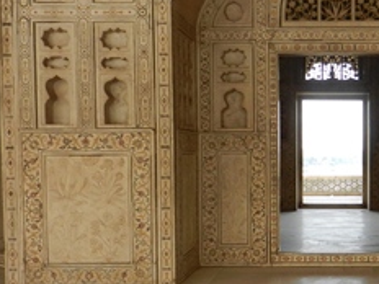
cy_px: 180
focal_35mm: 69
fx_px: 755
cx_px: 337
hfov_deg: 27.2
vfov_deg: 21.3
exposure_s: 1/250
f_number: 3.5
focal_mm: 4.5
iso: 160
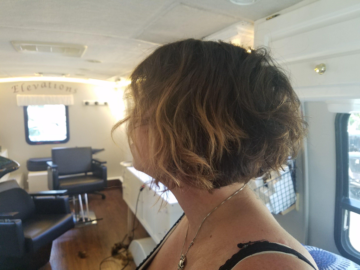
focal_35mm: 26
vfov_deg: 53.1
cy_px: 135
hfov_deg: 67.3
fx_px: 270
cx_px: 180
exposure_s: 1/40
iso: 160
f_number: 1.7
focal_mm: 4.2
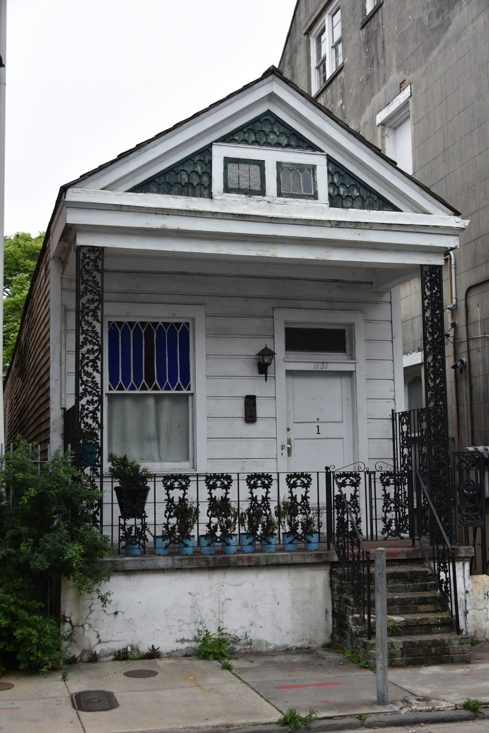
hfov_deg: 29.9
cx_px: 244
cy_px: 366
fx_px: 916
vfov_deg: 43.6
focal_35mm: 45
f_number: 7.1
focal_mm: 45
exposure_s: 1/200
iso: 100
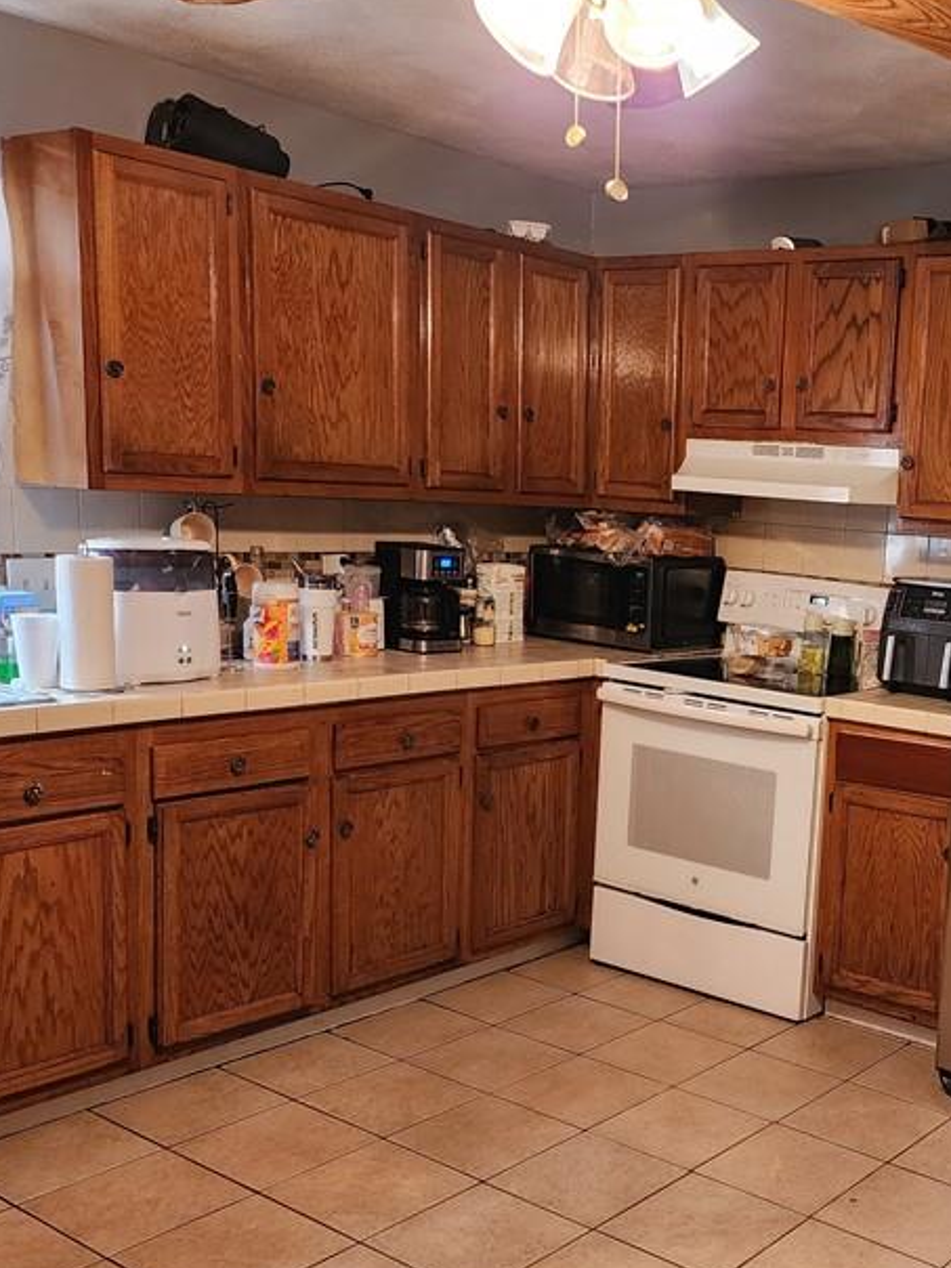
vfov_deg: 47.7
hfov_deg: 35.0
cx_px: 829
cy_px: 724
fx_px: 1429
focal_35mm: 39
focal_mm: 6.4
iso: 640
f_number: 1.8
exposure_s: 1/60
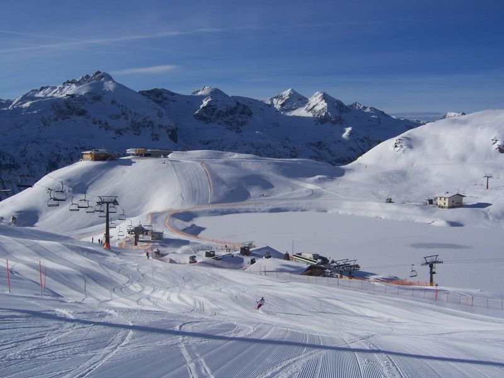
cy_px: 189
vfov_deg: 39.7
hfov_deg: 51.4
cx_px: 252
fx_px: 524
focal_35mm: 36
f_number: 4.8
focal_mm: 6
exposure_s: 1/1500
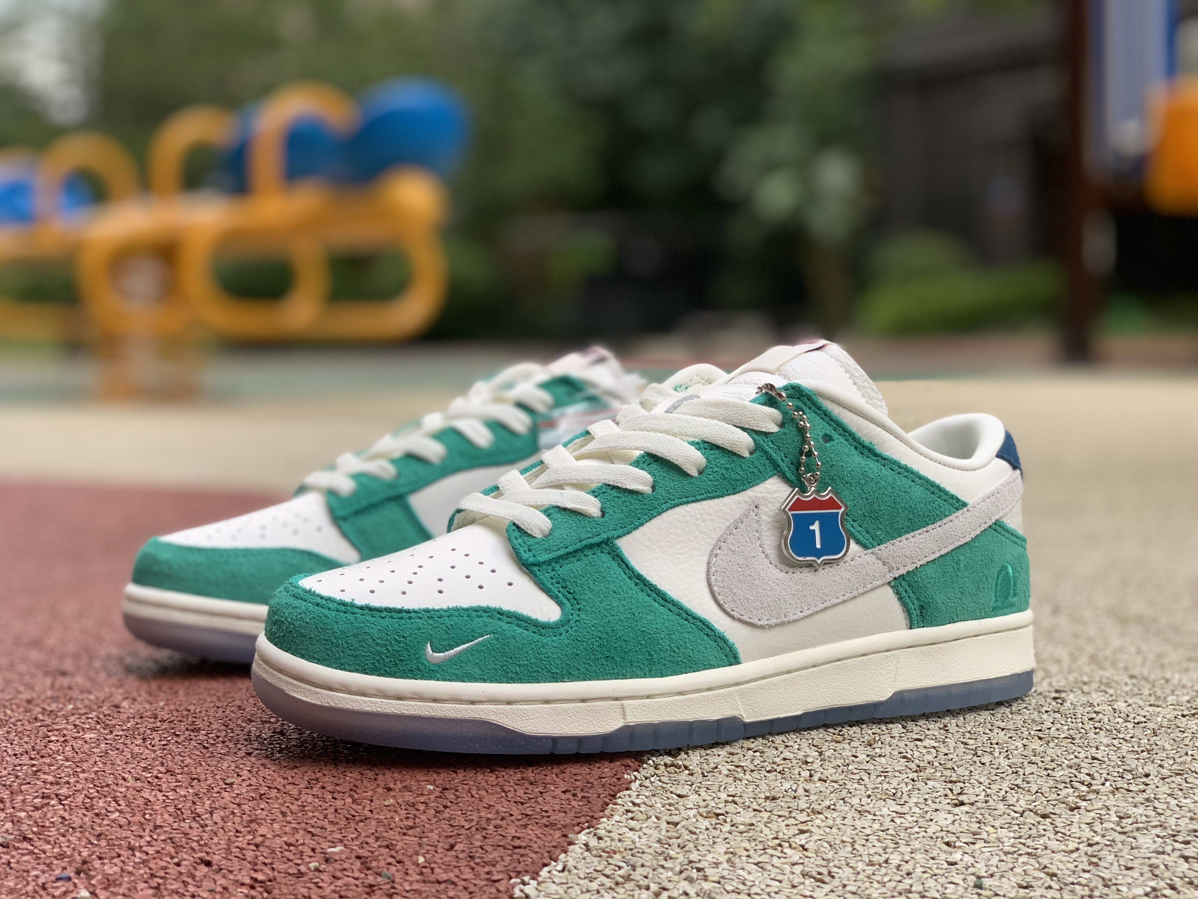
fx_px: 1800
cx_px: 599
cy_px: 450
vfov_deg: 28.0
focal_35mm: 52
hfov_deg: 36.8
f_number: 2.4
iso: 64
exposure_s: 1/122
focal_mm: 6
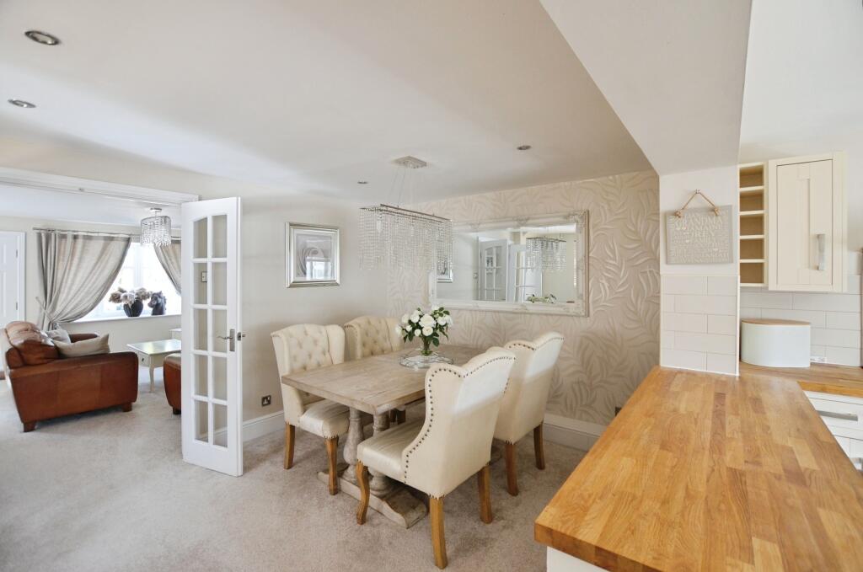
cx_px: 432
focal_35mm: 15
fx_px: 359
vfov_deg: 77.1
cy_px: 286
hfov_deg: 100.5
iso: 640
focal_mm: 10
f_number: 4
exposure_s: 1/60
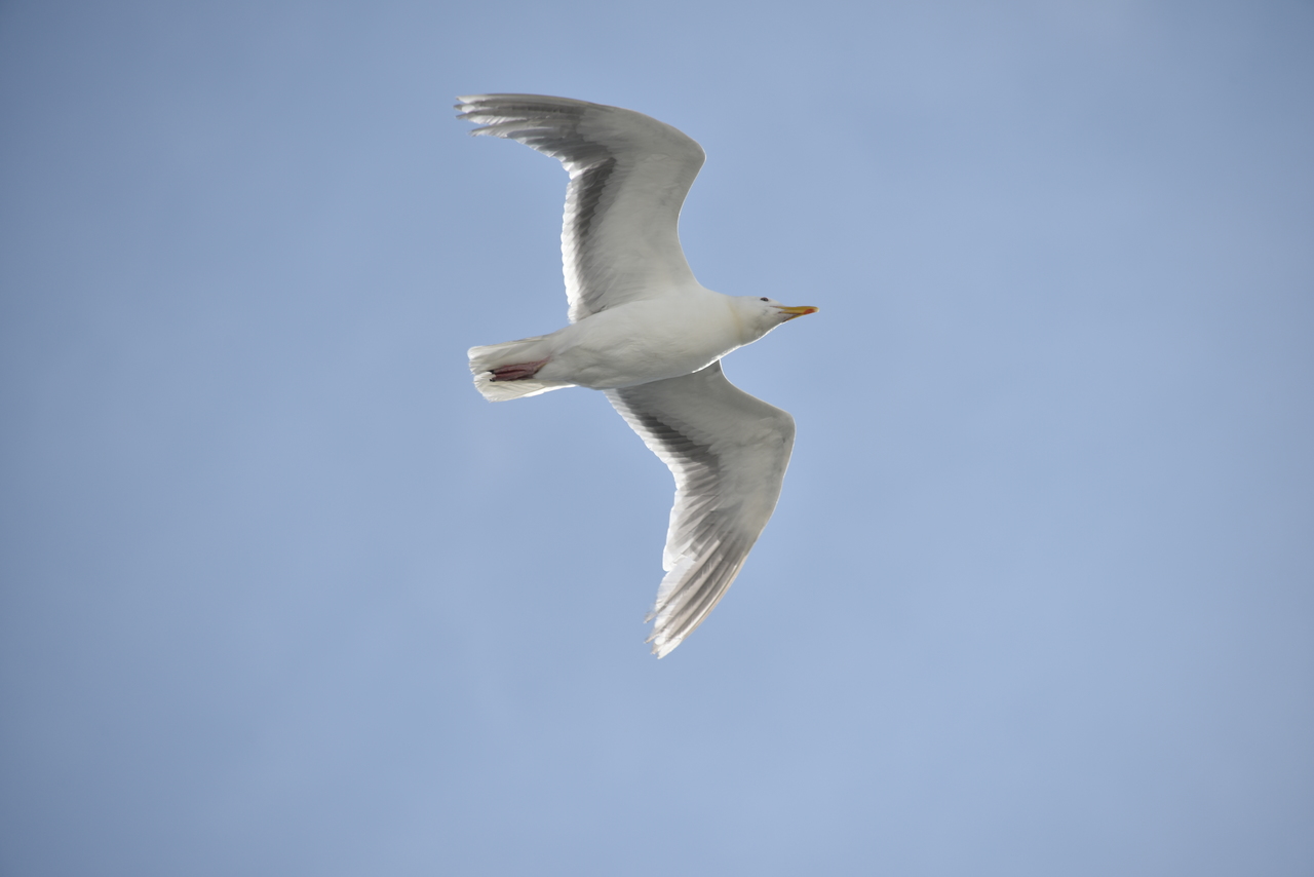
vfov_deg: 4.6
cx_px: 657
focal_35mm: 300
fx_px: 10952
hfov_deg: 6.9
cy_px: 438
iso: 100
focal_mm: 300
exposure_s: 1/640
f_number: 8
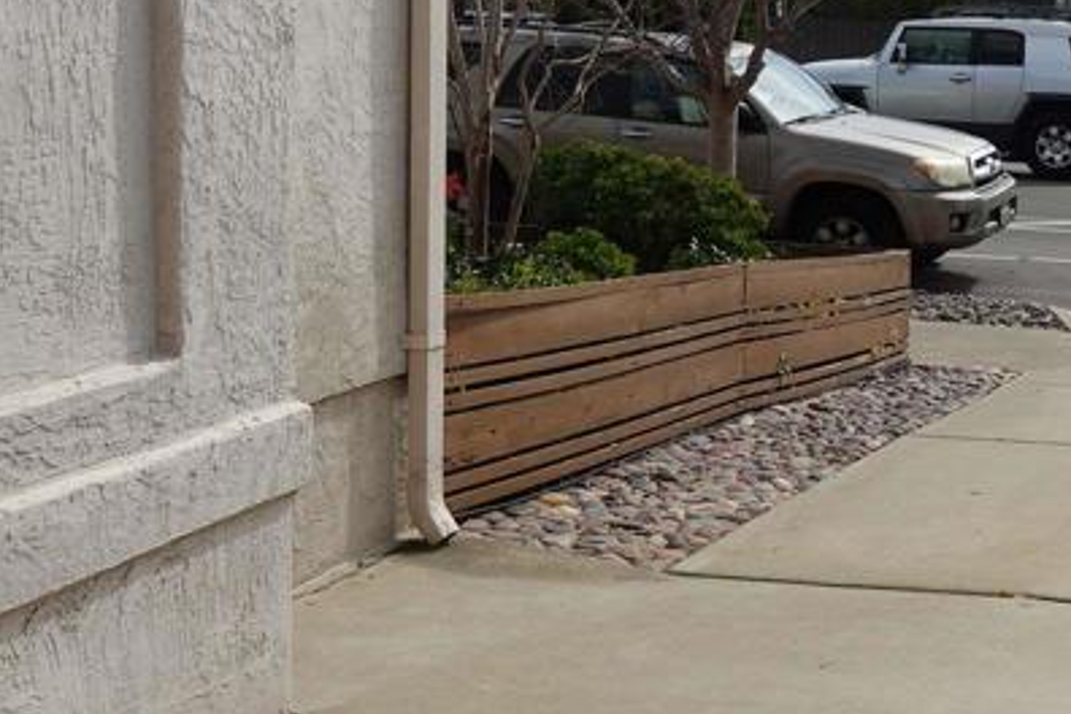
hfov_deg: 28.6
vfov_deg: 21.7
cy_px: 172
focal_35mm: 62
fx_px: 1844
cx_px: 1252
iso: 125
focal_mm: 9.4
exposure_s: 1/640
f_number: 5.6
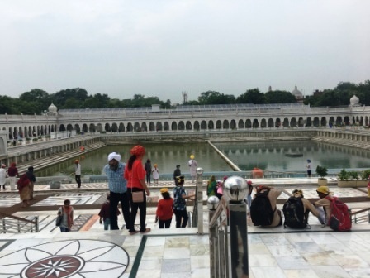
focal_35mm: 29
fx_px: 310
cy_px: 139
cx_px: 185
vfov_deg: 48.2
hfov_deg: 61.7
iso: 25
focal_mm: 4.15
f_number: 2.2
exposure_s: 1/1603
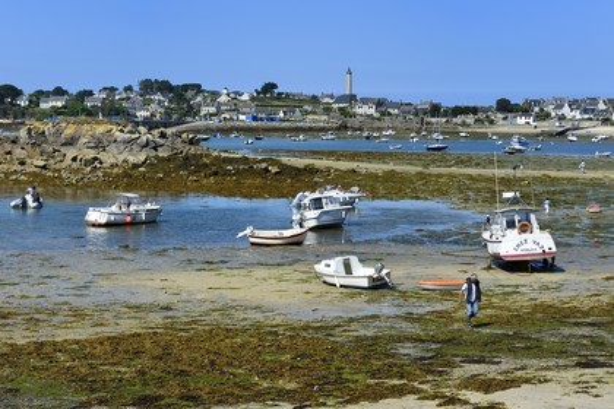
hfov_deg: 30.5
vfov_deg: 20.6
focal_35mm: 66
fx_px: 1126
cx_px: 307
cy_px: 204
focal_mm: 66
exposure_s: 1/250
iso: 200
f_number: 14
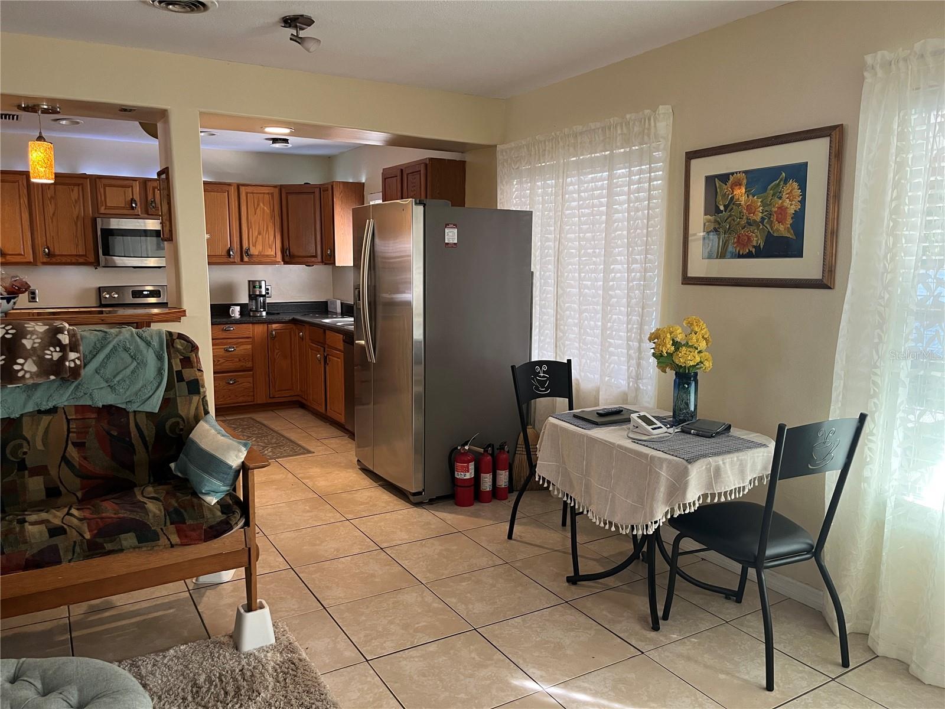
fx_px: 710
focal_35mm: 26
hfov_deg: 67.3
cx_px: 472
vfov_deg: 53.1
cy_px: 354
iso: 125
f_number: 1.6
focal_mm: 5.1
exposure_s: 1/60
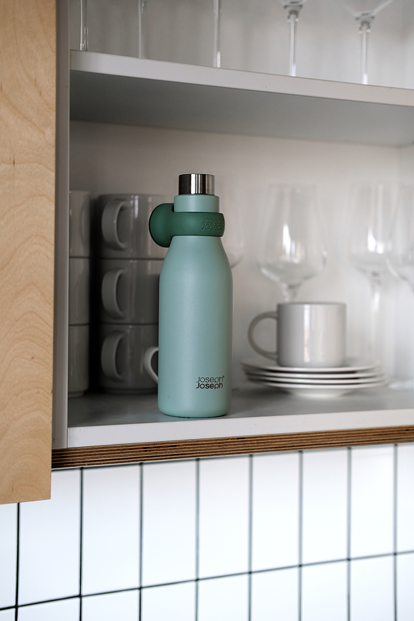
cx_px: 207
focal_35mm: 53
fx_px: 914
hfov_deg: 25.5
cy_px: 310
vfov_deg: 37.5
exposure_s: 1/180
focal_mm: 35
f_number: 2
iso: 200
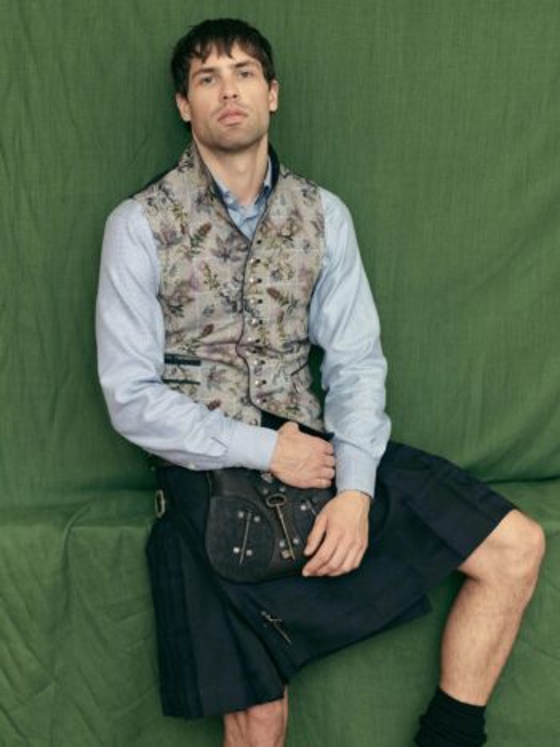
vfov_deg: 30.7
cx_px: 280
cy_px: 374
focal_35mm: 63
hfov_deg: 23.3
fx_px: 1360
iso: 800
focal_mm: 80
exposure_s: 1/400
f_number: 4
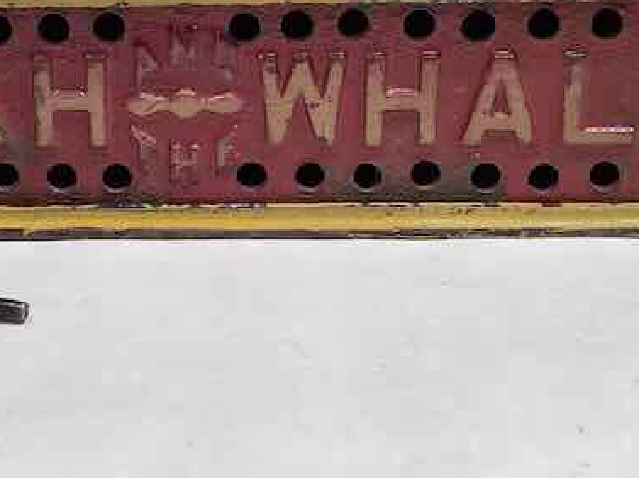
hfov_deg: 27.4
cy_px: 2
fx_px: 1291
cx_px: 158
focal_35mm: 70
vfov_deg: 20.3
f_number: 2.4
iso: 100
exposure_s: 1/50
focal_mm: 3.3
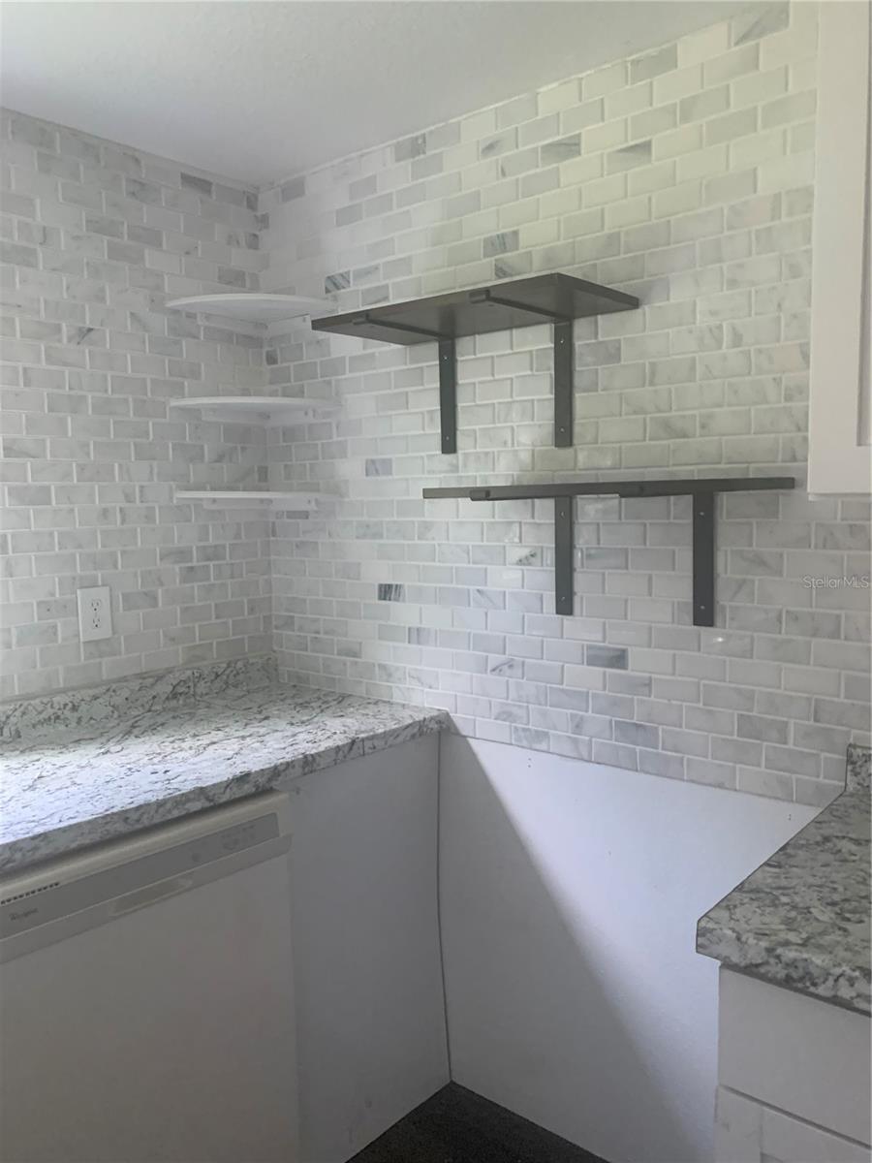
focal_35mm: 26
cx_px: 436
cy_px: 582
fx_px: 873
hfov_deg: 53.1
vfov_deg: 67.3
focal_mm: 4.25
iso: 320
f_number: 1.8
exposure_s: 1/60
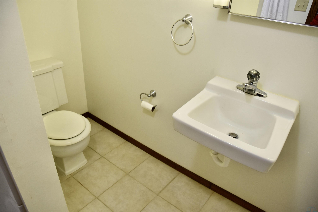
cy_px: 106
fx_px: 212
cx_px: 159
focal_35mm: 24
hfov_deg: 73.7
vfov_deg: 53.1
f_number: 4
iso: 500
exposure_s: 1/60
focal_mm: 16
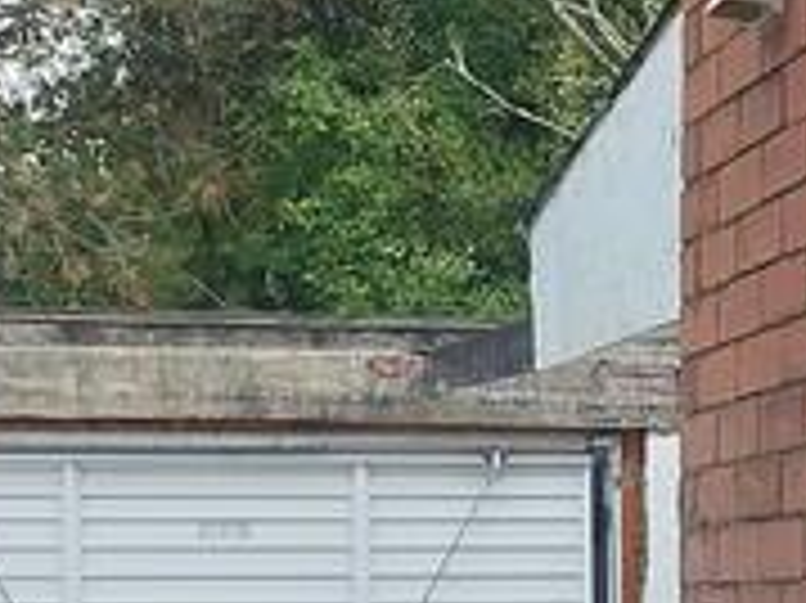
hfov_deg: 13.8
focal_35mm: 143
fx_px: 3327
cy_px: 630
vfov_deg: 10.3
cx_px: 369
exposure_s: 1/100
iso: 50
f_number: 1.8
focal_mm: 5.23
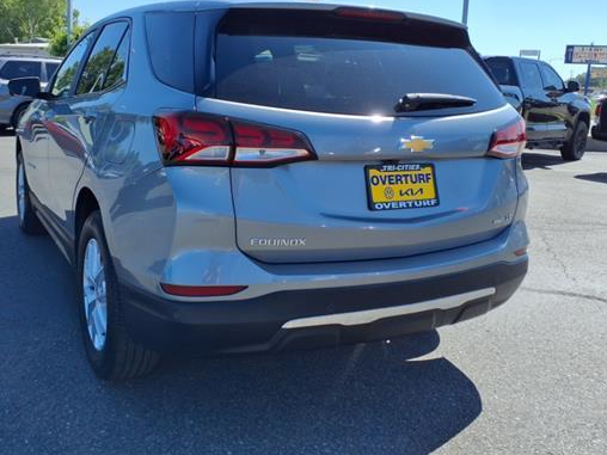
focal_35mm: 34
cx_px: 268
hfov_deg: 53.8
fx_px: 596
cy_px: 170
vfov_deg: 41.5
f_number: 1.9
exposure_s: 1/2000
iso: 40
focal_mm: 3.58
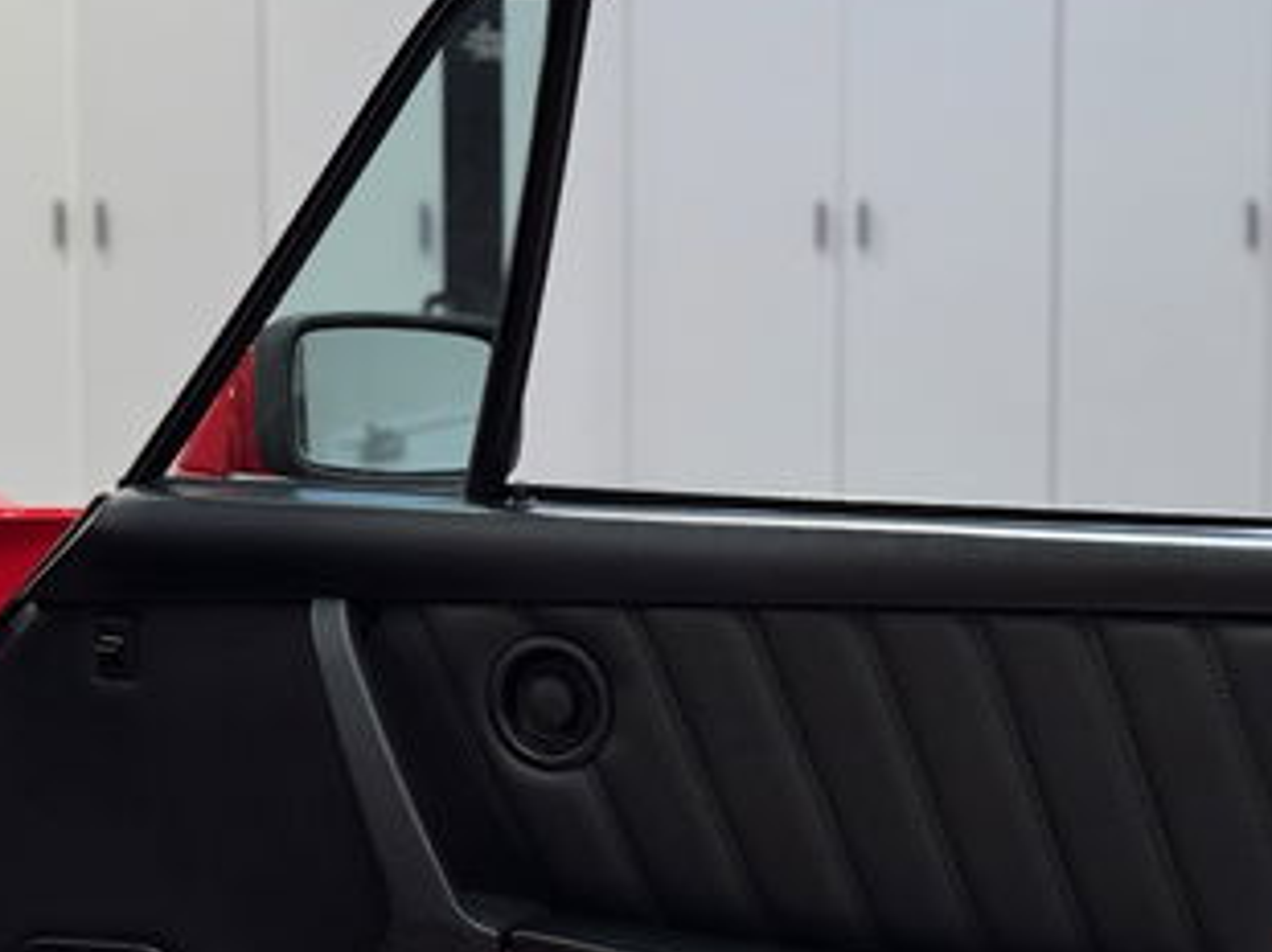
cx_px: 747
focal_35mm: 119
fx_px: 4369
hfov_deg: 16.6
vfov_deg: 12.4
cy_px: 698
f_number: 1.78
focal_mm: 6.76
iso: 100
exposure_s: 1/50
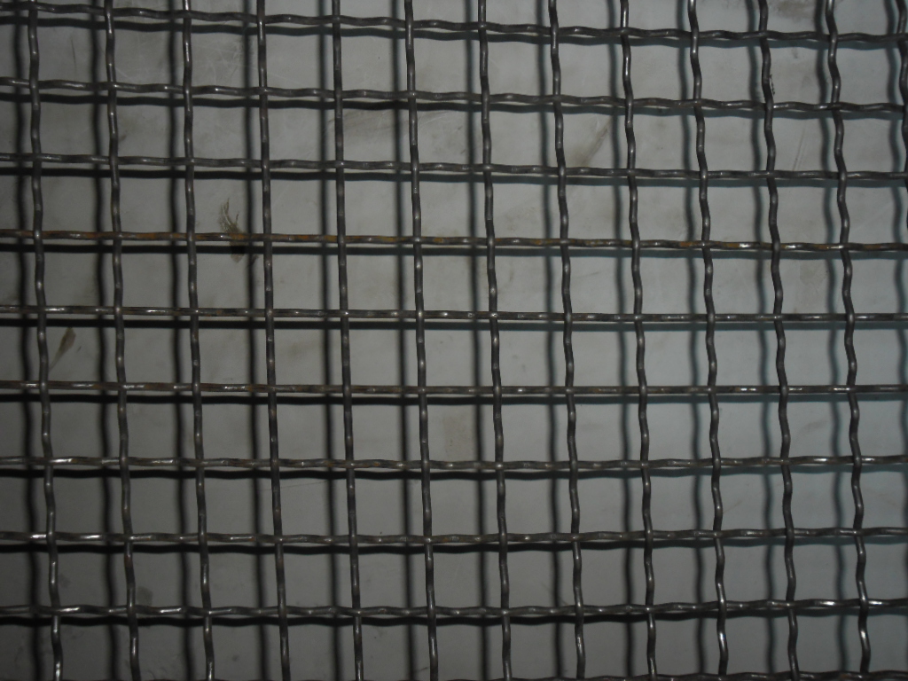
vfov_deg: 38.7
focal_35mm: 37
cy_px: 340
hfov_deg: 50.1
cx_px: 454
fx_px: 971
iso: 200
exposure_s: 1/45
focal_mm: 6.6
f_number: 4
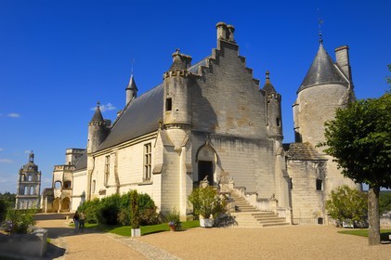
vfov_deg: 43.5
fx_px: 326
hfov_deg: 62.0
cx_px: 196
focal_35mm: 30
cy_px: 130
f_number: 12
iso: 100
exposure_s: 1/125
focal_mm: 20
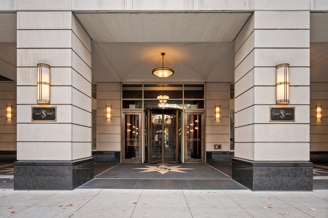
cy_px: 109
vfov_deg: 58.3
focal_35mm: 22
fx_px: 196
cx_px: 164
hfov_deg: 79.9
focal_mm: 21.5
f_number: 11
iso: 100
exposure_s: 1/10
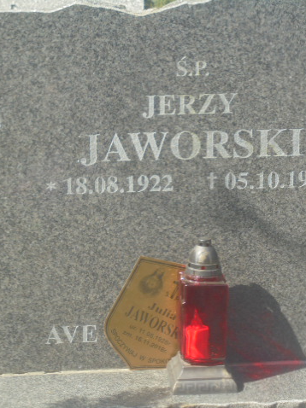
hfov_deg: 19.6
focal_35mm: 75
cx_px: 99
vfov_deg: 26.0
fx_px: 885
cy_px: 204
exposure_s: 1/160
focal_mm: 10.1
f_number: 5.2
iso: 100
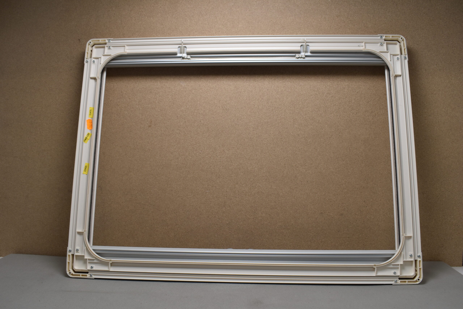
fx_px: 386
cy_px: 154
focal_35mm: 30
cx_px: 232
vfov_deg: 43.6
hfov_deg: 61.9
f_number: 8
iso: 320
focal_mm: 20
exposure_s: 1/60
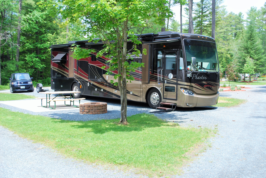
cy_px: 89
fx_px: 311
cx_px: 133
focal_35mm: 42
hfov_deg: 46.3
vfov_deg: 32.0
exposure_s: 1/125
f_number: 5.6
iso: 100
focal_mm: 28
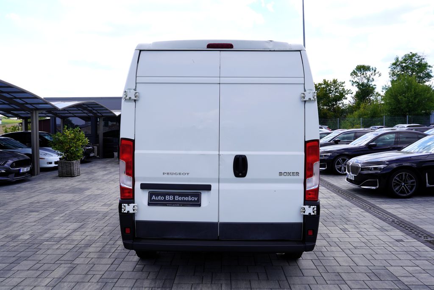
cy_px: 145
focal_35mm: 29
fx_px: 350
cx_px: 217
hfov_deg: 63.7
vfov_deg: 45.0
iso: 100
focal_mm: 29
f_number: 9
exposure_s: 1/125
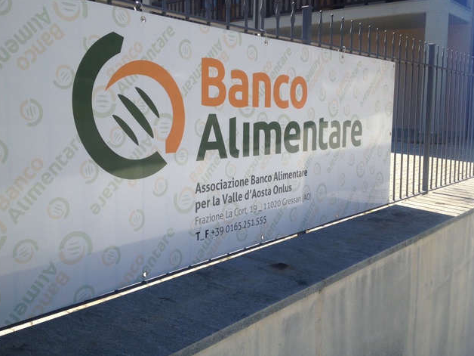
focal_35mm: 39
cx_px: 241
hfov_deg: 47.9
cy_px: 160
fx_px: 534
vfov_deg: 36.8
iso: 50
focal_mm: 4.28
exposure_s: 1/1126
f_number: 2.4
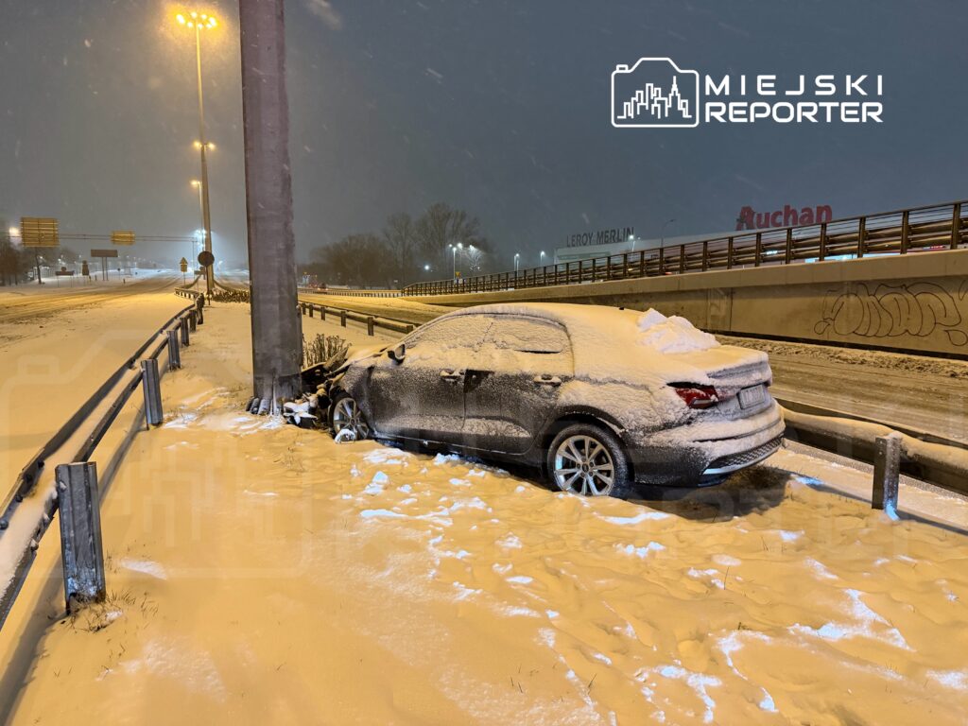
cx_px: 484
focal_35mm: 24
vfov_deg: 56.8
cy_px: 363
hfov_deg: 71.6
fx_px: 671
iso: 640
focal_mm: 6.76
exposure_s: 1/50
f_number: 1.78
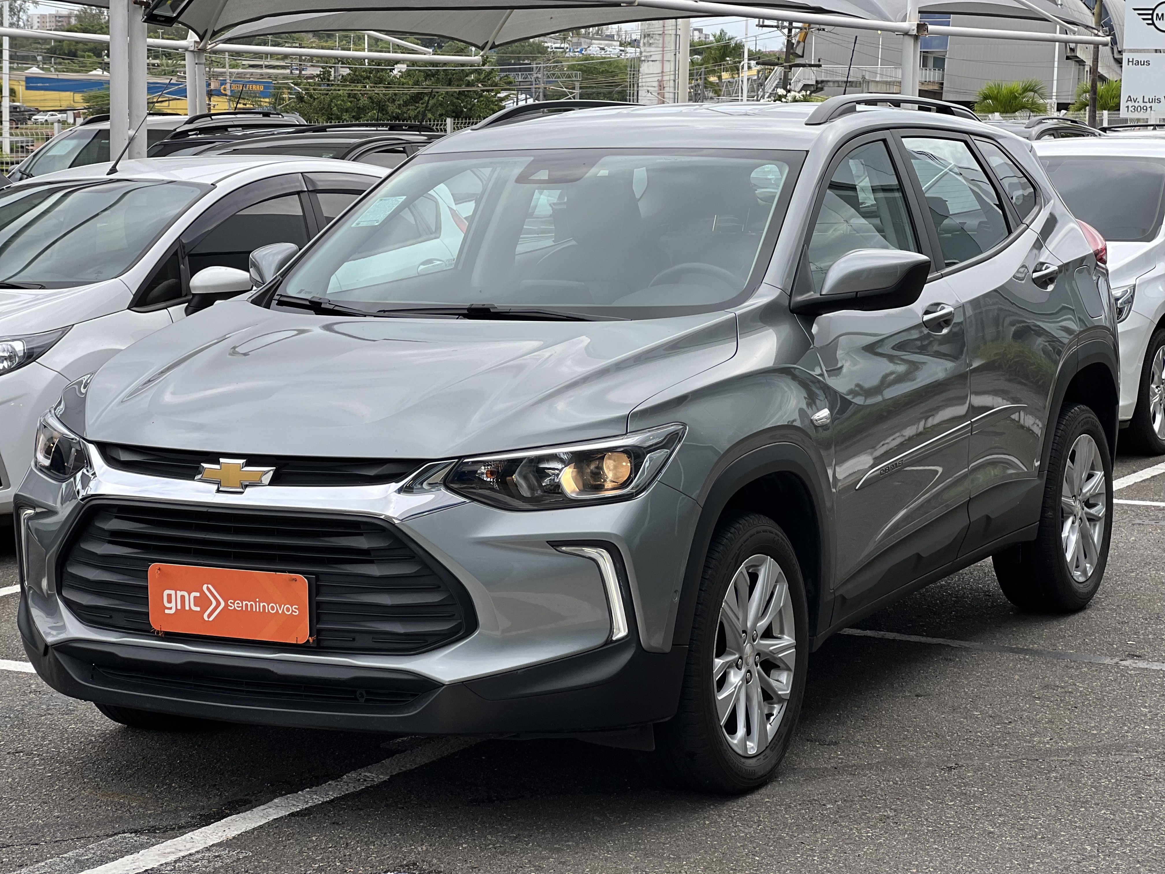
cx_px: 582
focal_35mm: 77
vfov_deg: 19.1
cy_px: 437
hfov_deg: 25.3
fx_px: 2591
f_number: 2.8
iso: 20
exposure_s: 1/142
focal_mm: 9
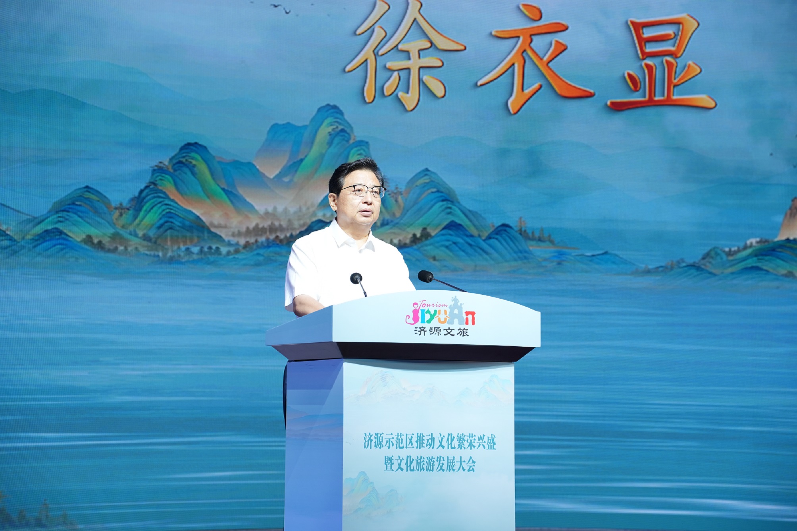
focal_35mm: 113
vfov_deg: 12.1
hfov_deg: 18.1
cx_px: 398
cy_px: 266
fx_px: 2501
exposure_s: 1/250
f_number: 5.6
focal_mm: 113
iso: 640
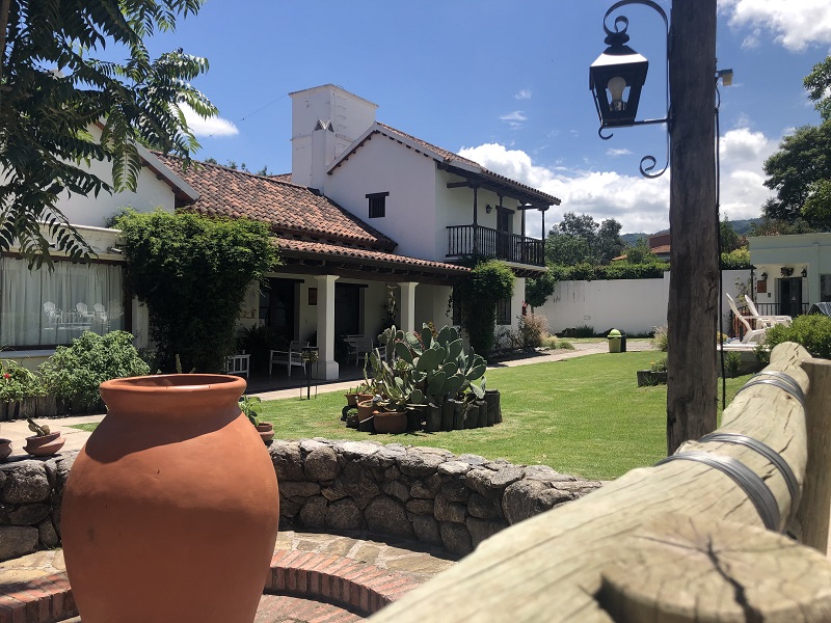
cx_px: 416
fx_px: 672
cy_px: 312
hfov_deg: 63.4
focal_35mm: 28
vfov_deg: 49.7
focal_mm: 3.99
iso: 20
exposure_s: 1/1715
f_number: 1.8
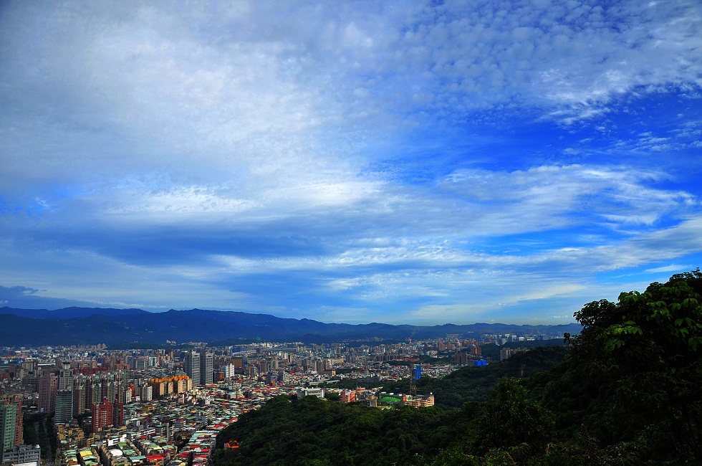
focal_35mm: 27
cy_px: 233
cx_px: 351
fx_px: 526
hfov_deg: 67.5
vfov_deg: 47.8
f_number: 4
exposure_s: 1/4000
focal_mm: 18
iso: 320
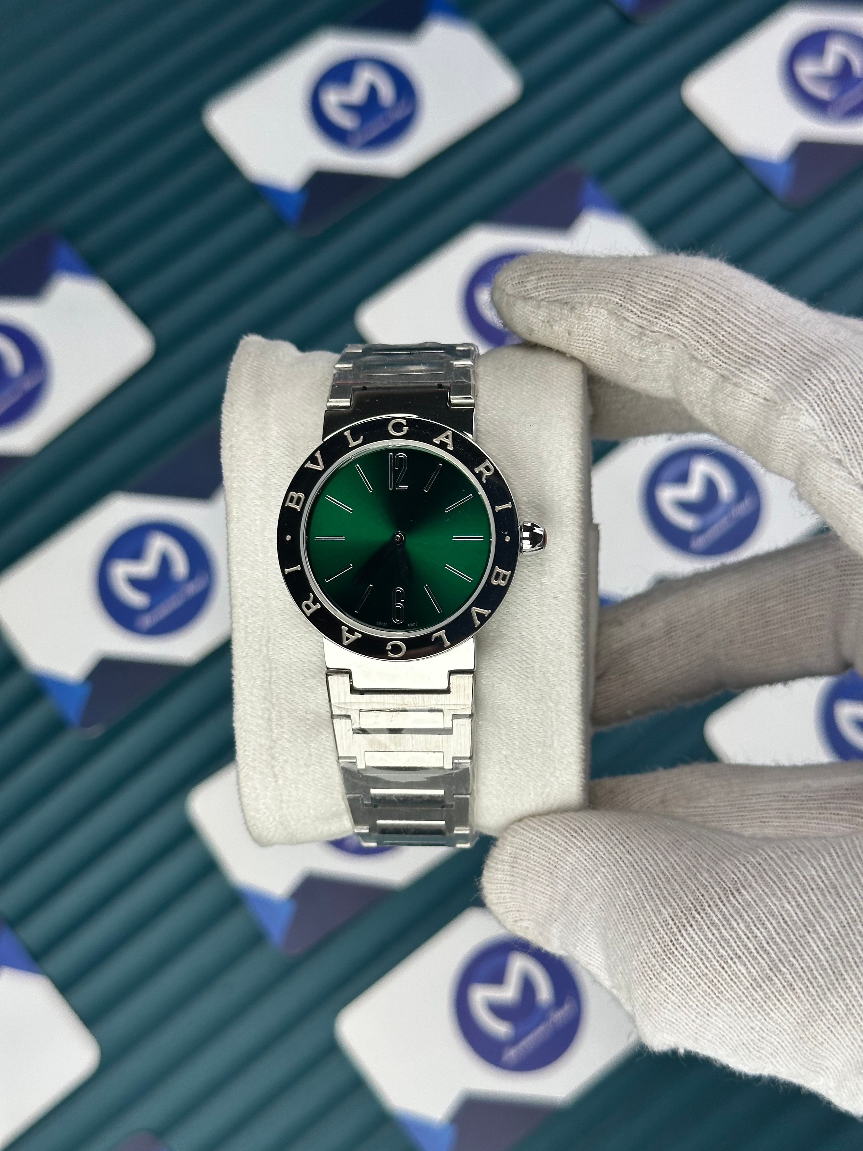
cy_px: 576
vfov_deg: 39.7
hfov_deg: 30.3
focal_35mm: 48
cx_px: 432
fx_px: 1596
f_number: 1.78
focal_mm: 6.86
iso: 64
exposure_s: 1/1107
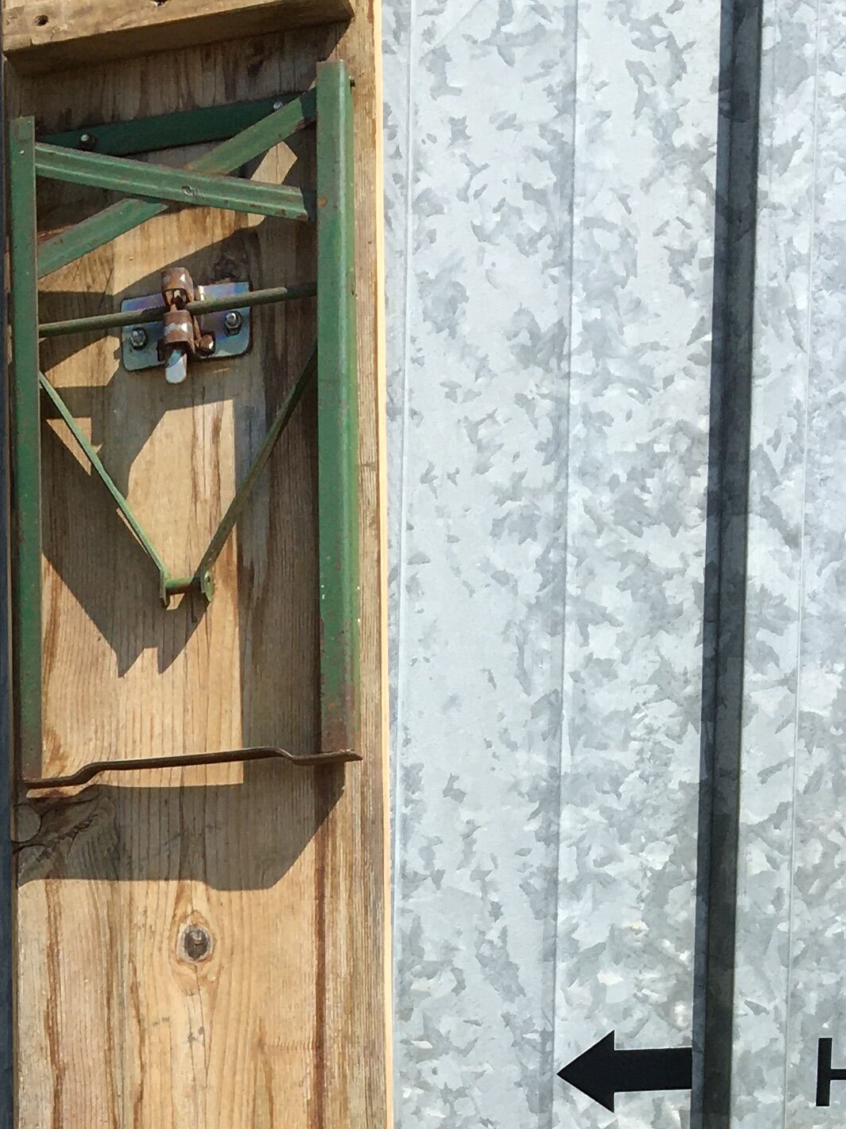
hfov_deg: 16.9
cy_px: 1256
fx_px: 2673
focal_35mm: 82
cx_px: -284
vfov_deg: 22.4
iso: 25
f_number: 2.2
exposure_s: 1/1570
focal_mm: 4.15
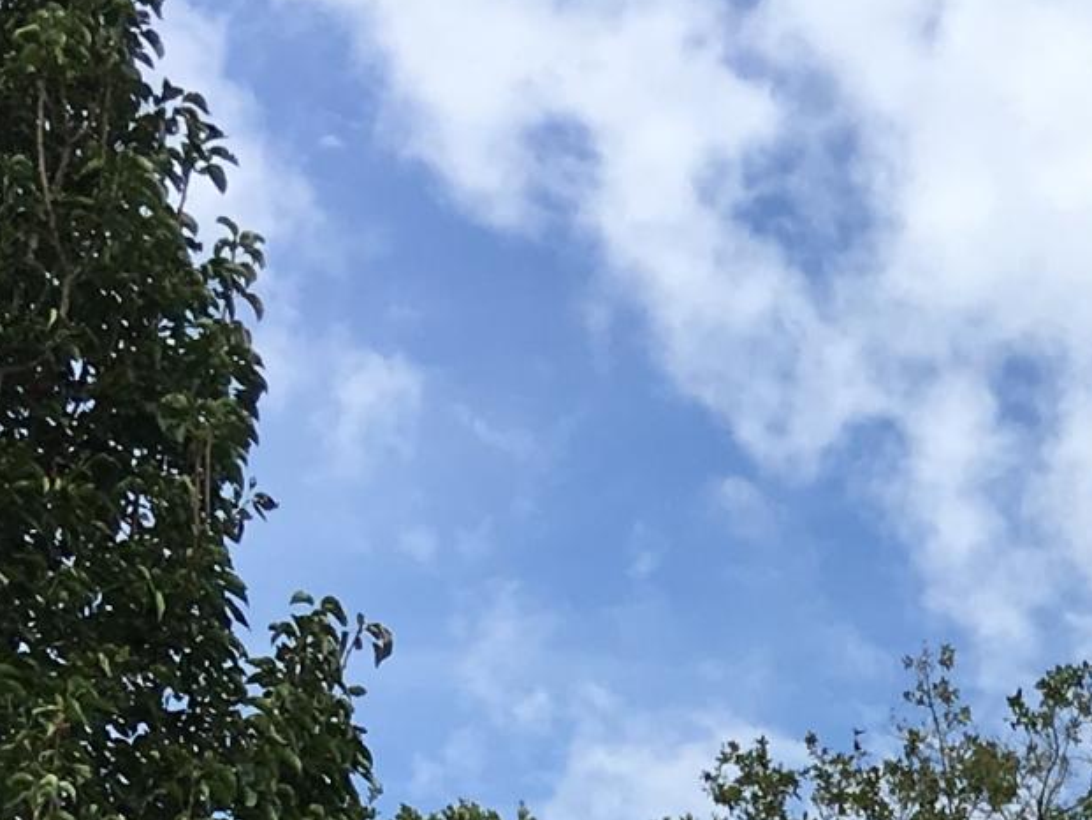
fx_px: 4417
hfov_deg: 13.4
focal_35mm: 140
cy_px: 1941
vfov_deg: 9.5
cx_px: 1558
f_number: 2.2
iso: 25
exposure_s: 1/1637
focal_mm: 4.15
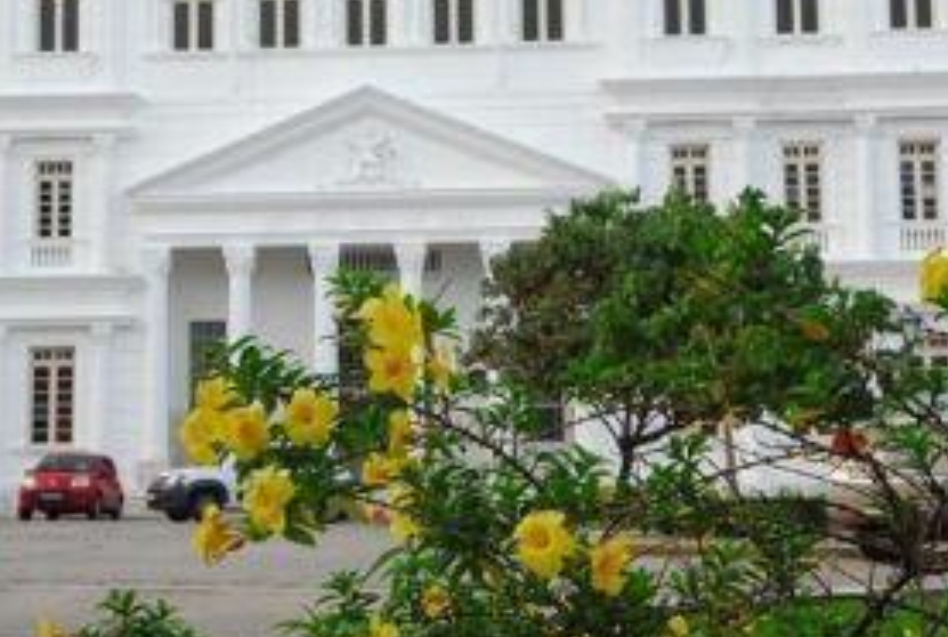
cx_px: 376
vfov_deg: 18.0
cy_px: 205
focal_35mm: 76
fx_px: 1998
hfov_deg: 26.6
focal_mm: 35
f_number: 10
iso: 500
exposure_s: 1/60
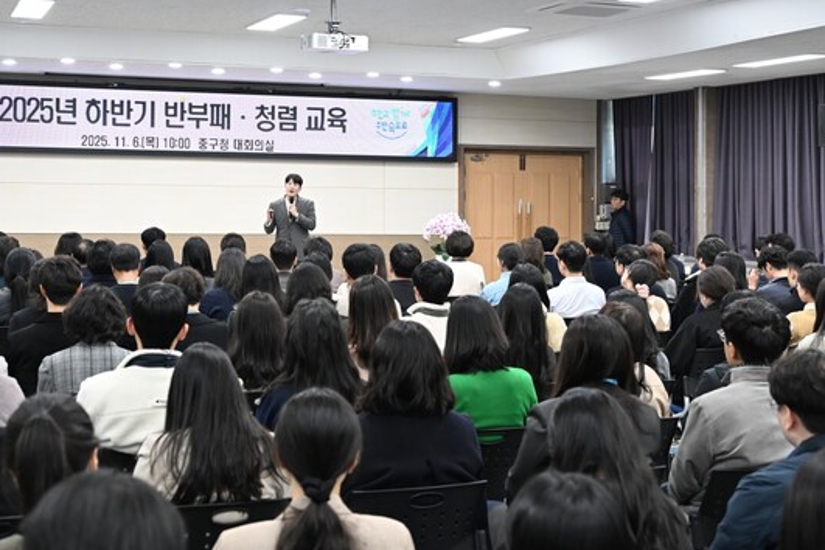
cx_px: 454
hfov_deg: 38.2
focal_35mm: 52
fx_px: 1192
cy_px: 242
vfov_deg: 26.0
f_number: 5.3
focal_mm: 46
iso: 3200
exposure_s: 1/125
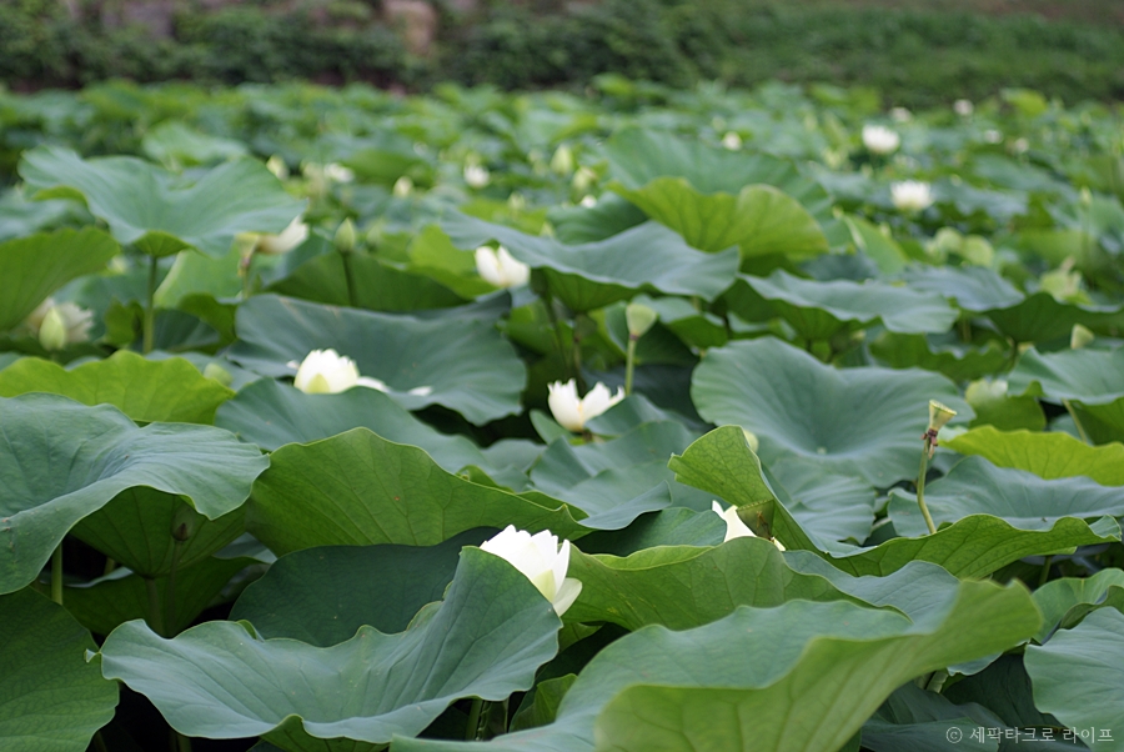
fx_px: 3516
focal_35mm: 112
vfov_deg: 12.2
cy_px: 376
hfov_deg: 18.2
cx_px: 562
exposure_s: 1/80
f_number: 4
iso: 100
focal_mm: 75
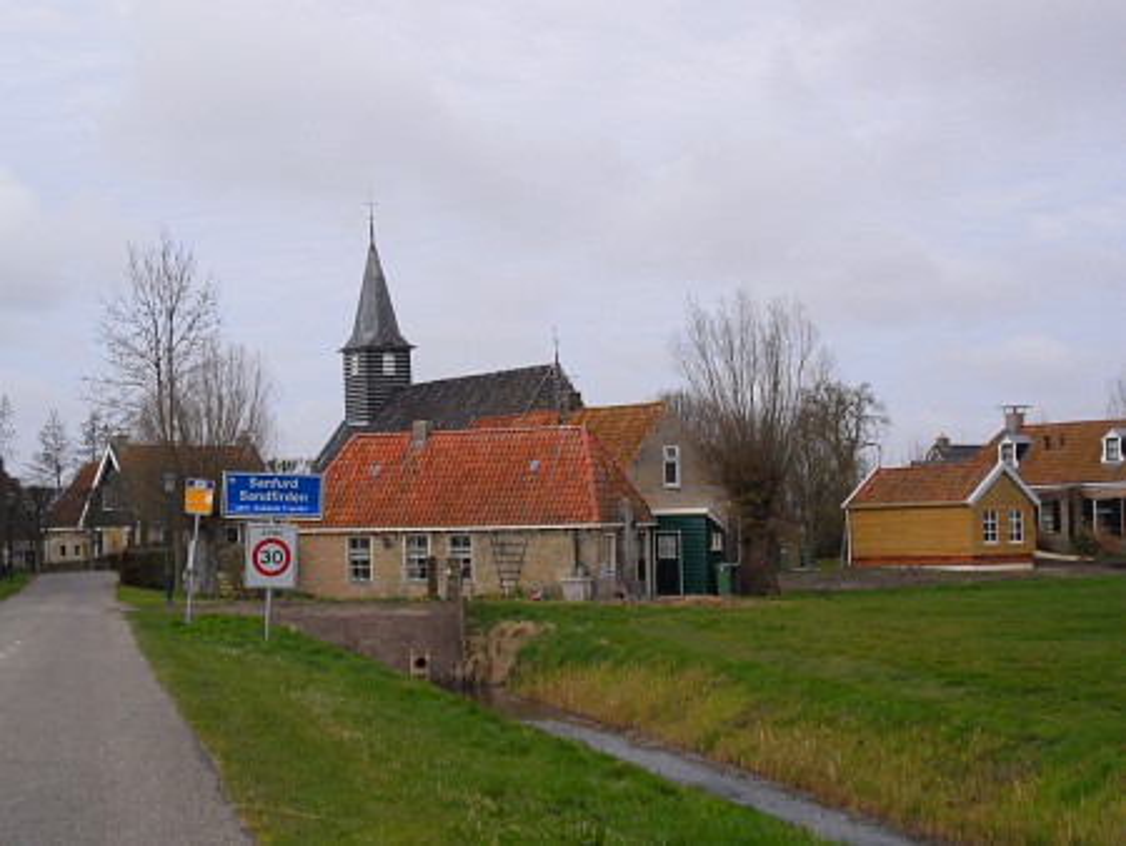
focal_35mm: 80
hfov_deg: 24.4
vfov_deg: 18.5
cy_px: 423
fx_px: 2604
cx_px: 563
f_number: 4.2
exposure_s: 1/750
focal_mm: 13.2
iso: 80
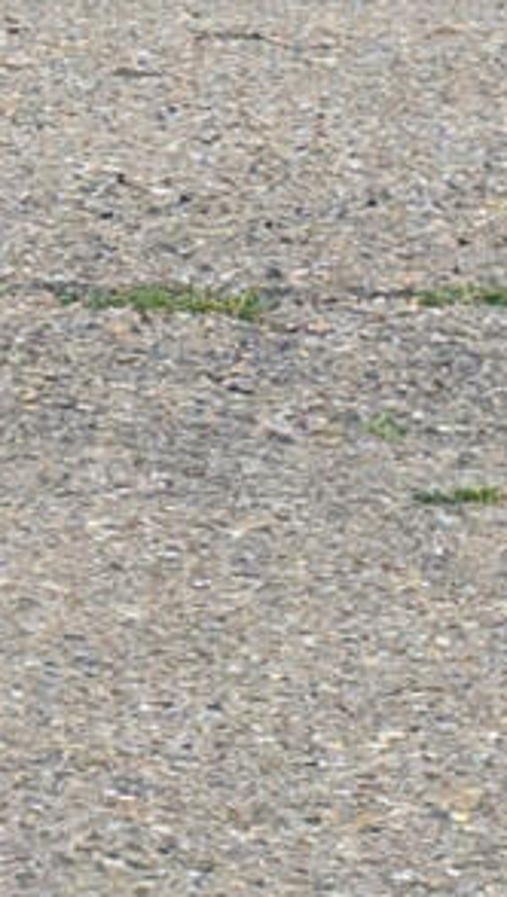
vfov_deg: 6.2
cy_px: -1468
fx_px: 7888
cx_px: -1610
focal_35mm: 331
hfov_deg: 3.5
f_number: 8
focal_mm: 21
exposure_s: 1/1000
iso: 400
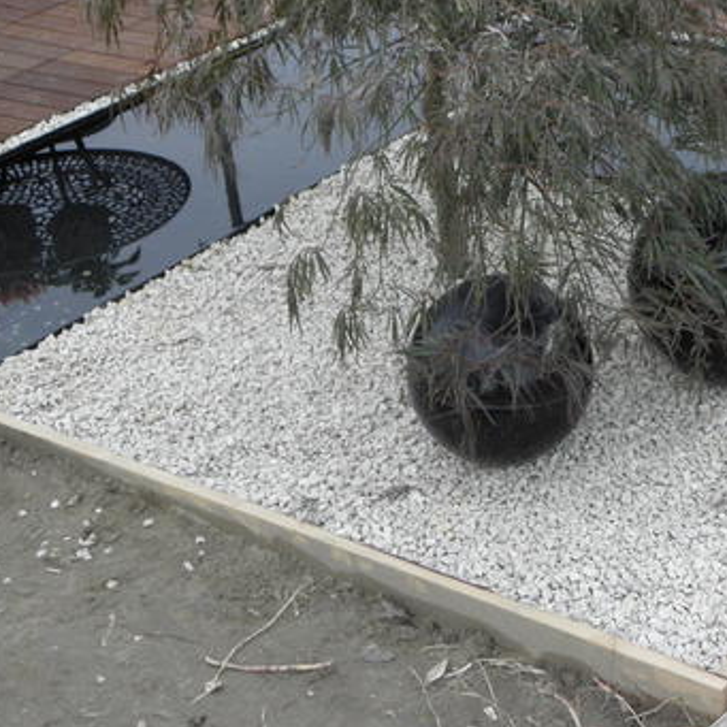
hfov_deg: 22.1
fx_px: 1853
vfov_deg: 22.1
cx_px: 501
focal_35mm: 78
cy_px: 220
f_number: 3.4
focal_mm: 8.53
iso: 125
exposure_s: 1/40
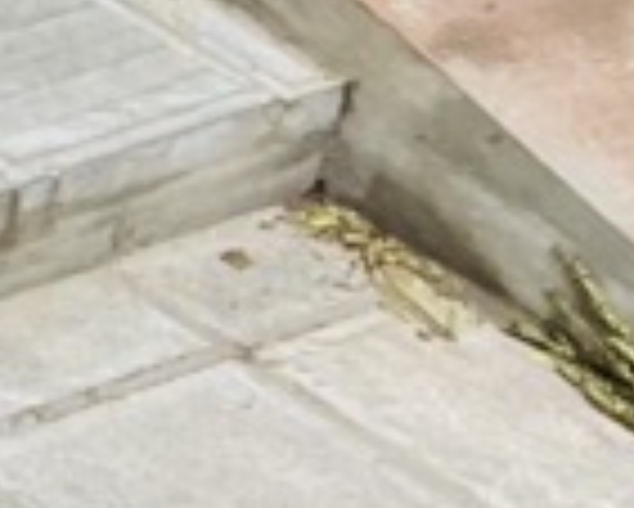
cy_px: -584
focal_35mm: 163
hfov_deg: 8.6
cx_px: -1583
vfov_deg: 8.8
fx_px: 3061
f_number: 2.2
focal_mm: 2.71
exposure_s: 1/121
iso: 50
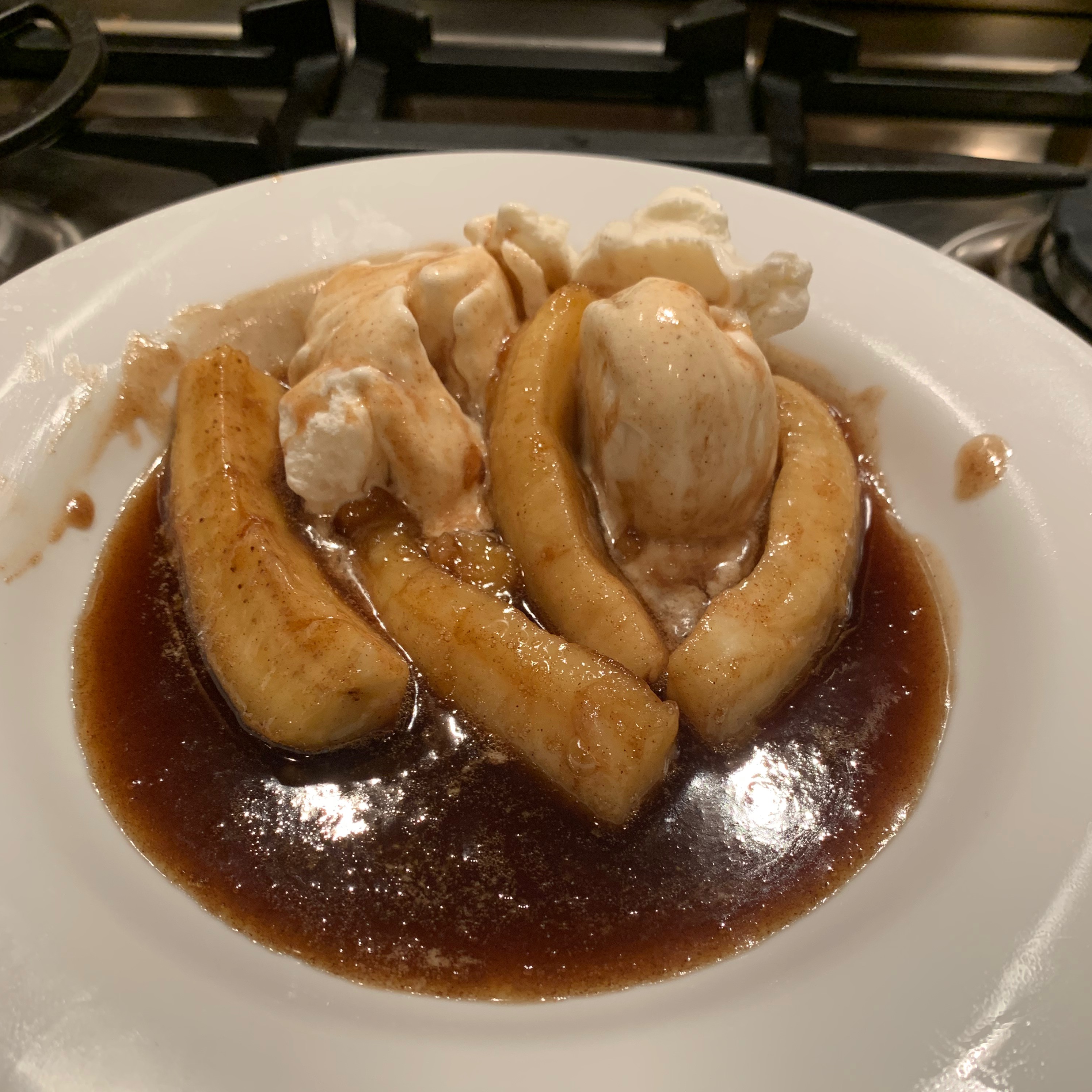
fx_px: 1106
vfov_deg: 52.3
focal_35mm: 31
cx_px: 543
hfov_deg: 52.5
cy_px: 642
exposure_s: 1/60
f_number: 1.8
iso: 100
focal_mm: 4.25
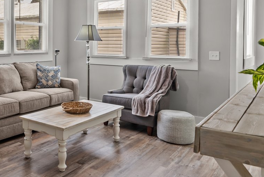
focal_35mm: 38
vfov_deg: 34.4
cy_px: 46
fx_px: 279
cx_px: 52
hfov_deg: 47.9
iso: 250
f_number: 8
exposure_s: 1/5
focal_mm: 14
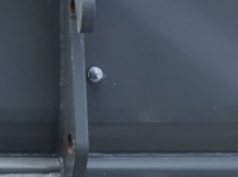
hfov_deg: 12.9
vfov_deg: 10.3
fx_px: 981
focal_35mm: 143
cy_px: 14
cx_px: -147
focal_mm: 3.99
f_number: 1.8
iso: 20
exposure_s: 1/260
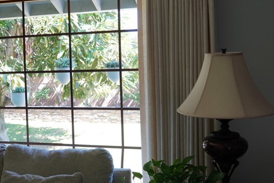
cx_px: 85
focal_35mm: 52
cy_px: 66
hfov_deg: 37.6
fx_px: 396
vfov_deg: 25.9
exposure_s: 1/40
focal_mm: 18
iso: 100
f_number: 4
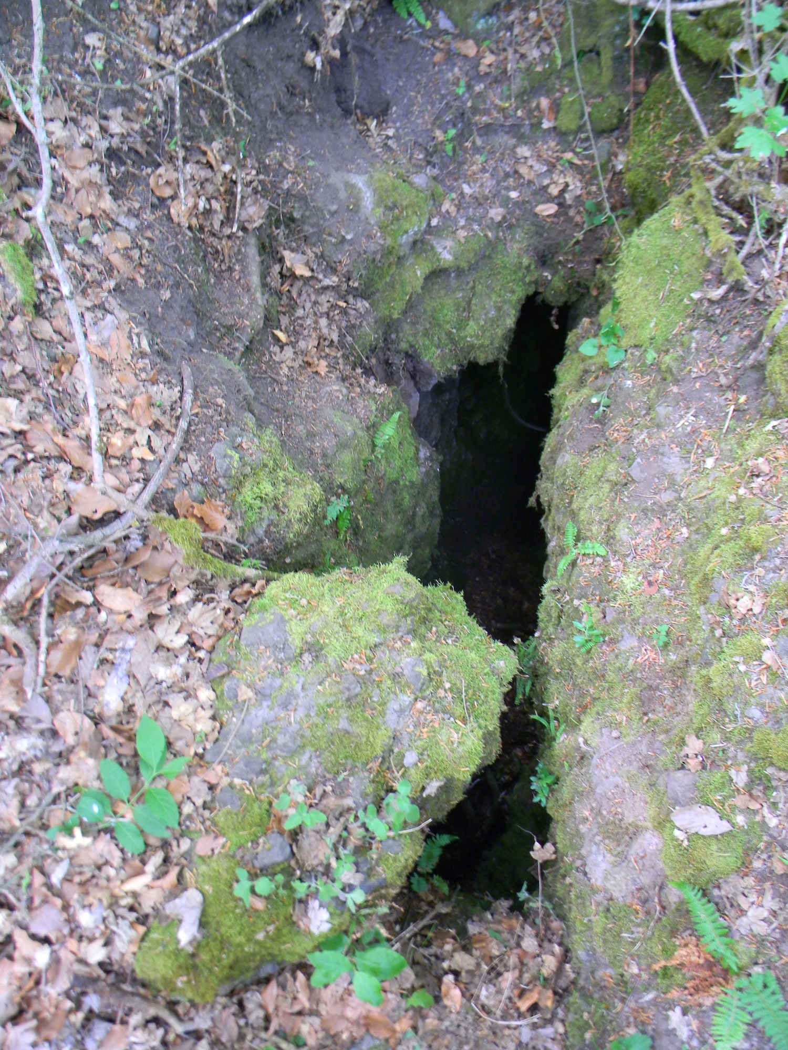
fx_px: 850
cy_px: 525
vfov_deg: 63.4
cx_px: 394
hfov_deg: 49.7
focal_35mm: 28
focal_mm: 5
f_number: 3.5
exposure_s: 1/12.3
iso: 200
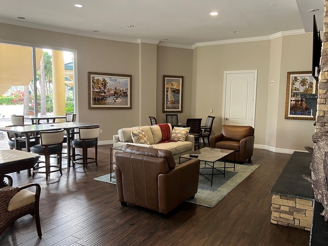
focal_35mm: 28
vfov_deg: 49.7
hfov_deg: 63.4
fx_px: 265
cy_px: 126
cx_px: 171
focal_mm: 5.7
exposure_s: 1/60
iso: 320
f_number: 1.5
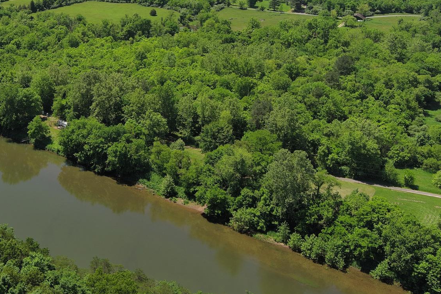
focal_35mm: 53
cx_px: 61
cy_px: 44
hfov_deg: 35.7
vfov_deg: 24.9
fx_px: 649
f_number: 2.8
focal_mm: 10.57
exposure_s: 1/985
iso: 100
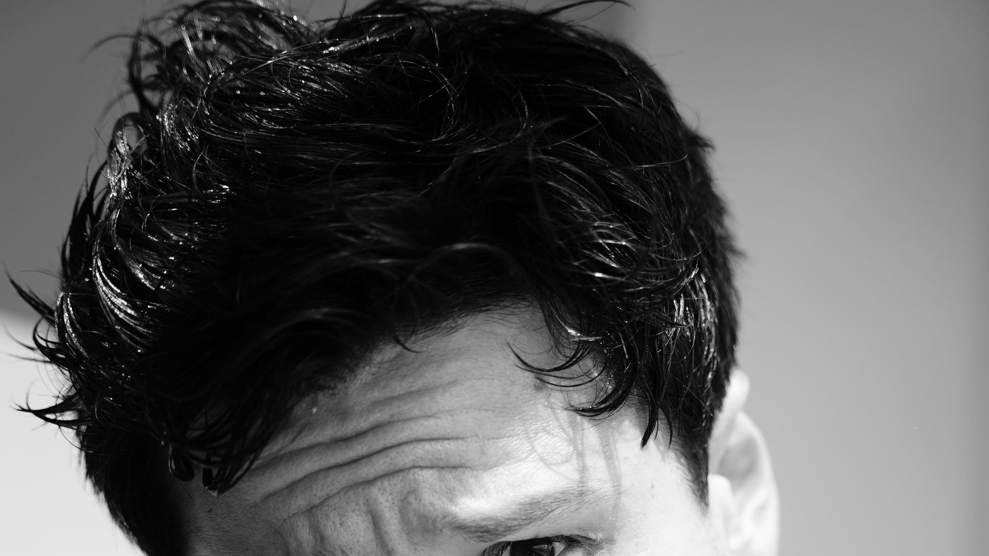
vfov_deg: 14.0
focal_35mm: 84
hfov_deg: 25.3
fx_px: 2207
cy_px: 652
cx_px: 497
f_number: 3.2
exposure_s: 1/1000
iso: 250
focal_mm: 53.1
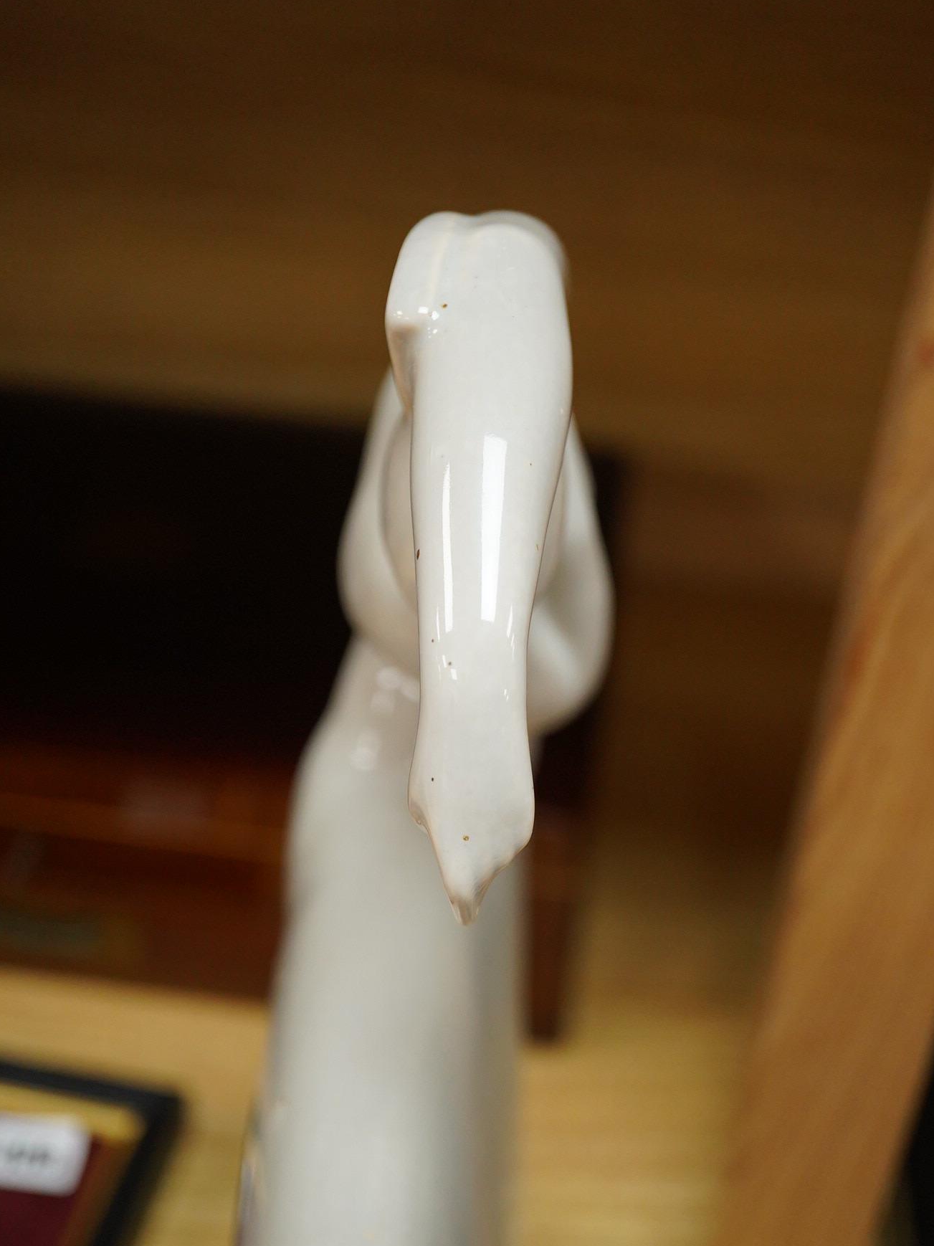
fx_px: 1763
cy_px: 700
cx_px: 466
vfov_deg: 38.9
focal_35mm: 49
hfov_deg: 29.7
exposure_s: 1/500
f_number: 4
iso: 2500
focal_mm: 30
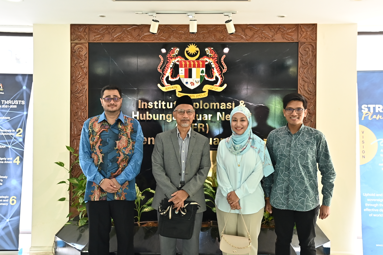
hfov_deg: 57.2
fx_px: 351
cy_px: 128
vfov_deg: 40.0
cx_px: 192
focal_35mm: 33
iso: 1600
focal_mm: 22
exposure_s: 1/80
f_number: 5
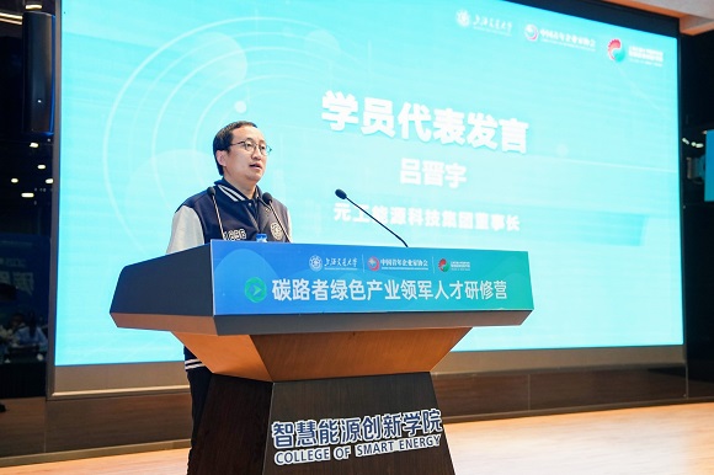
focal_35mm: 45
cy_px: 238
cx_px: 357
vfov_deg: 29.8
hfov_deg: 43.6
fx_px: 892
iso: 1000
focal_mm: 45
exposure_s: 1/161
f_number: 2.8
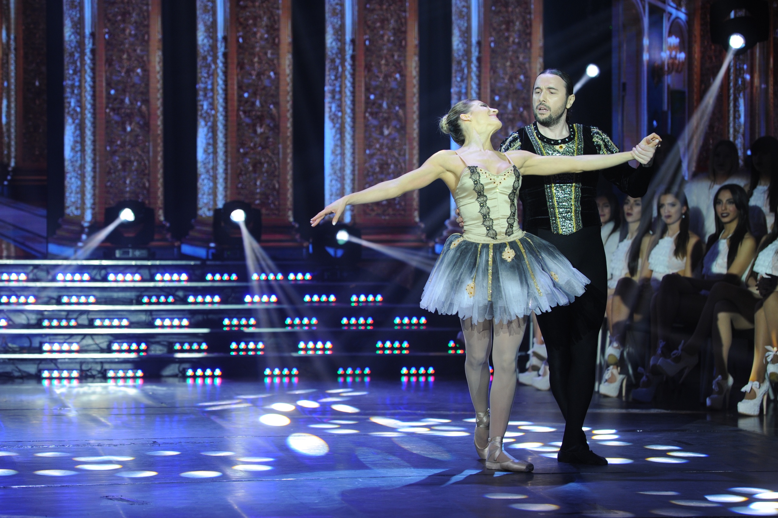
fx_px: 2635
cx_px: 389
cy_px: 259
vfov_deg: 11.2
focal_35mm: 122
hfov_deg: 16.8
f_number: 4.5
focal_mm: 122
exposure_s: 1/250
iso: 800
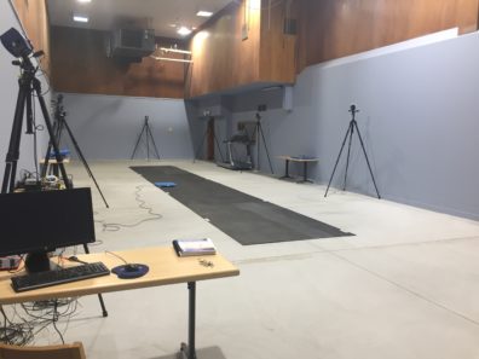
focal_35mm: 29
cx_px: 240
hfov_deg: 61.7
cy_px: 180
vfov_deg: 48.2
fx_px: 401
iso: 64
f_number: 2.2
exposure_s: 1/30
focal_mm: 4.15
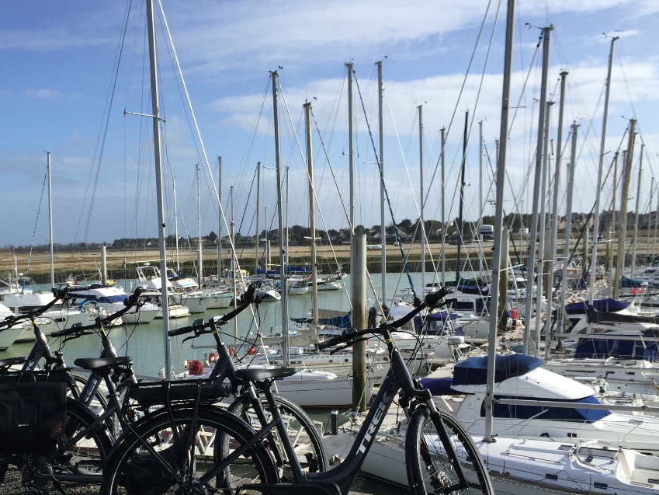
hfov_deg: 45.1
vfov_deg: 34.8
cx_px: 220
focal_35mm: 41
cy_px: 328
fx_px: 781
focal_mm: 4.15
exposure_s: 1/1883
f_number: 2.2
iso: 32
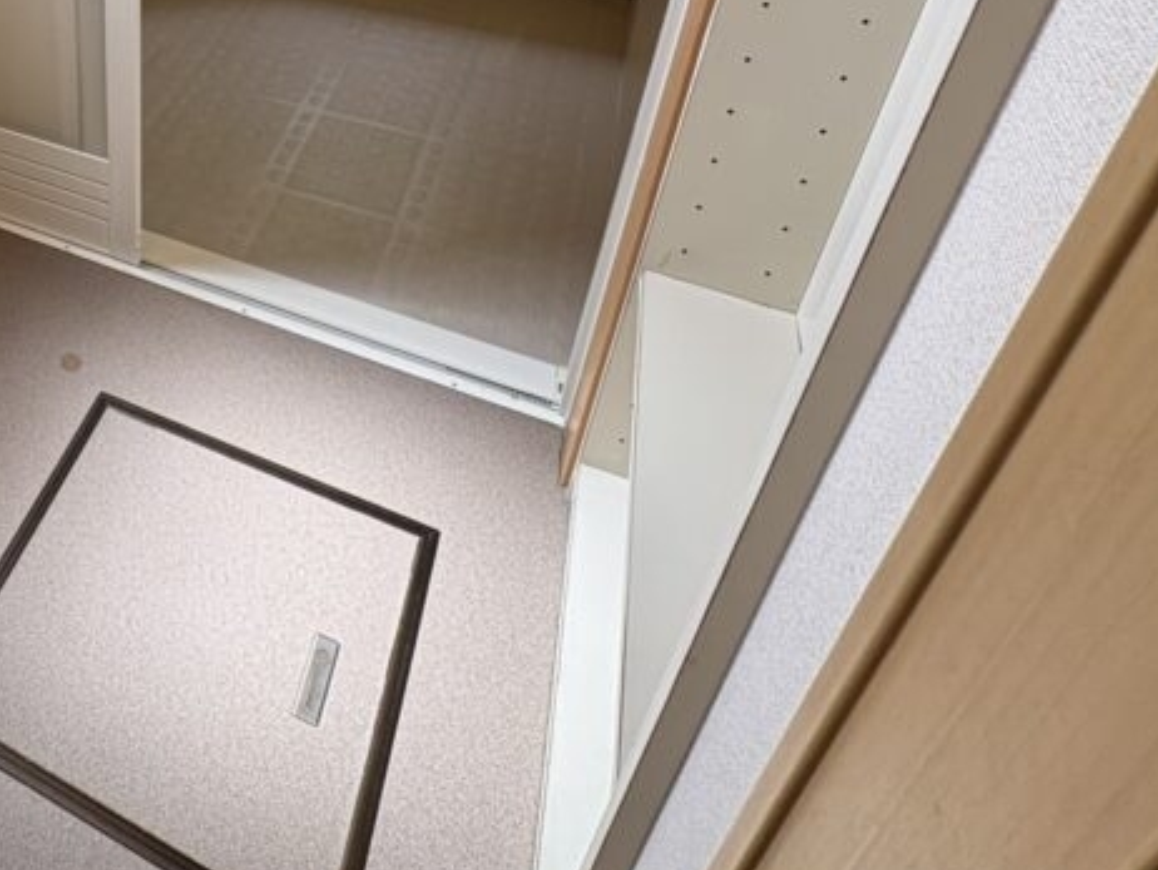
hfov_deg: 50.1
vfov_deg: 39.6
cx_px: 65
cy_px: -18
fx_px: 1038
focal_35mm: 31
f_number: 2.2
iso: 100
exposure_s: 1/99
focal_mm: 2.22
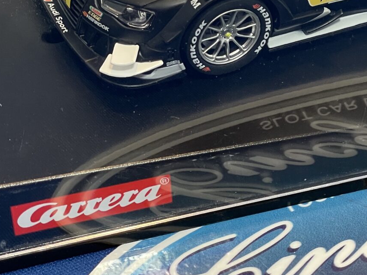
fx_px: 1314
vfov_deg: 11.9
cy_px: 17
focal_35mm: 124
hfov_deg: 15.7
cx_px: 349
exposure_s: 1/60
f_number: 2
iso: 125
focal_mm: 6
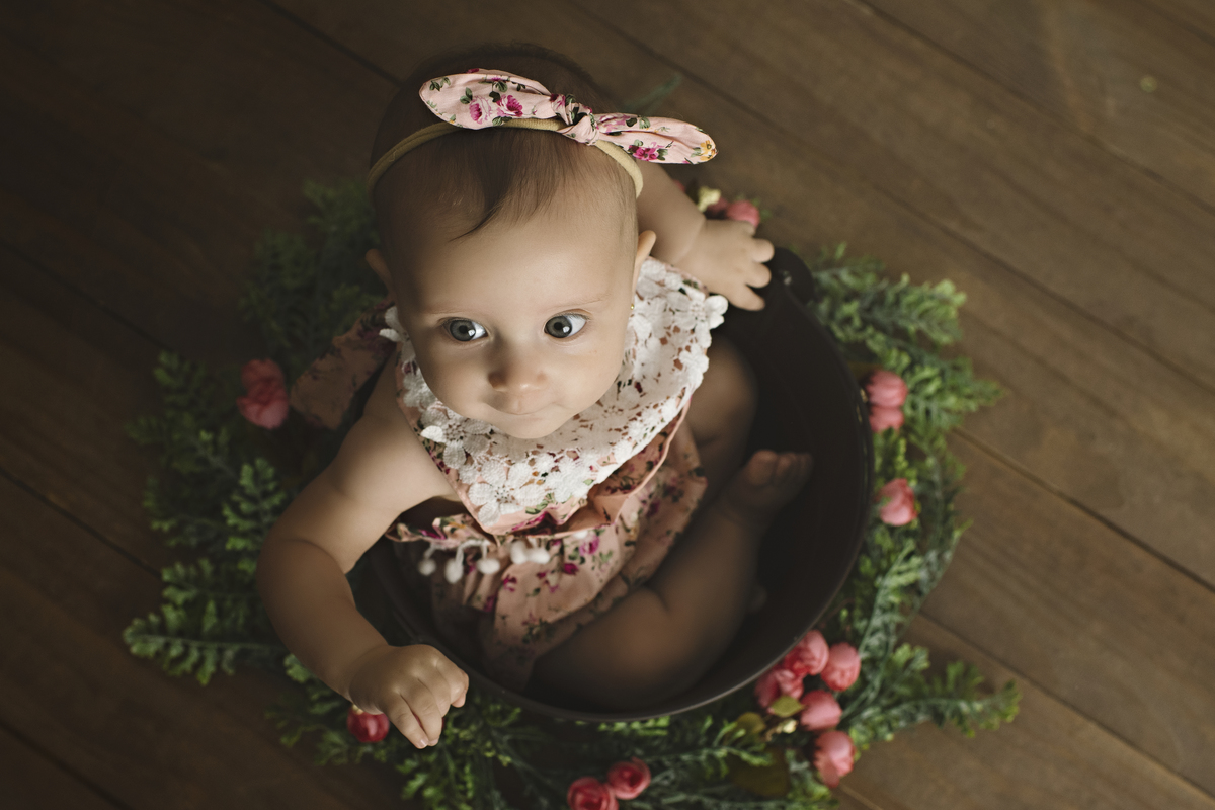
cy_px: 405
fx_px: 1772
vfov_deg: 25.8
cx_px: 608
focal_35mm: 52
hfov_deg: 37.9
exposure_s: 1/200
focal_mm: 35
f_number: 4
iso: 640
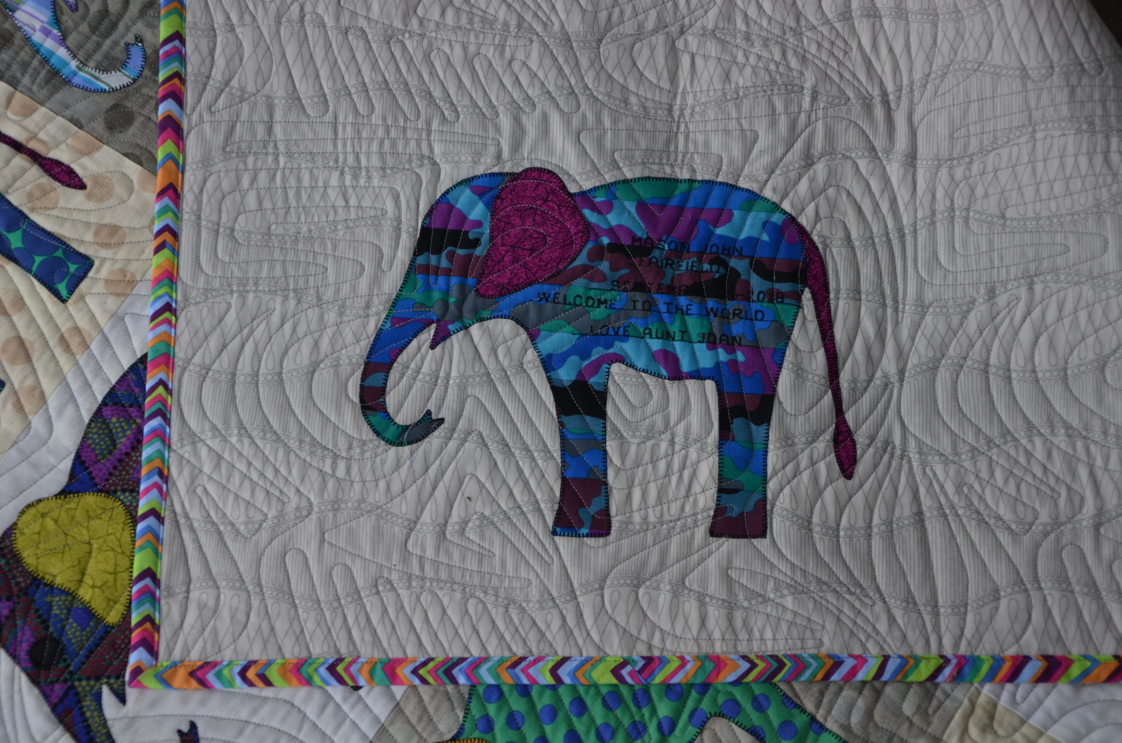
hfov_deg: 26.0
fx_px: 2426
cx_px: 561
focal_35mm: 78
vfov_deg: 17.4
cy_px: 372
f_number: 5.6
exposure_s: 1/125
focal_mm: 52
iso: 280
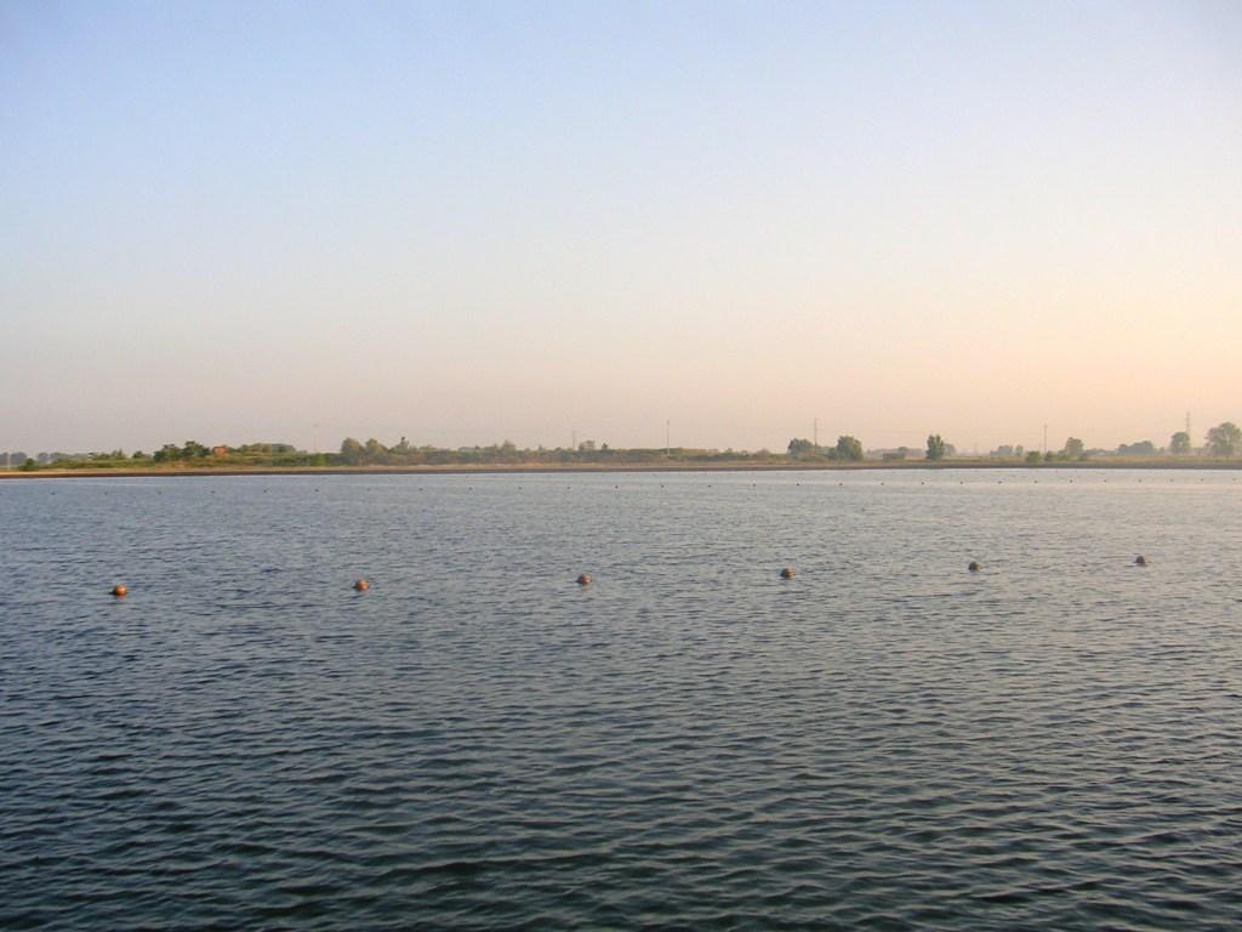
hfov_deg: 49.0
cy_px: 466
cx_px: 621
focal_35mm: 38
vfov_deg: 37.7
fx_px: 1363
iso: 50
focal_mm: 5.8
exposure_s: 1/400
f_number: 2.8
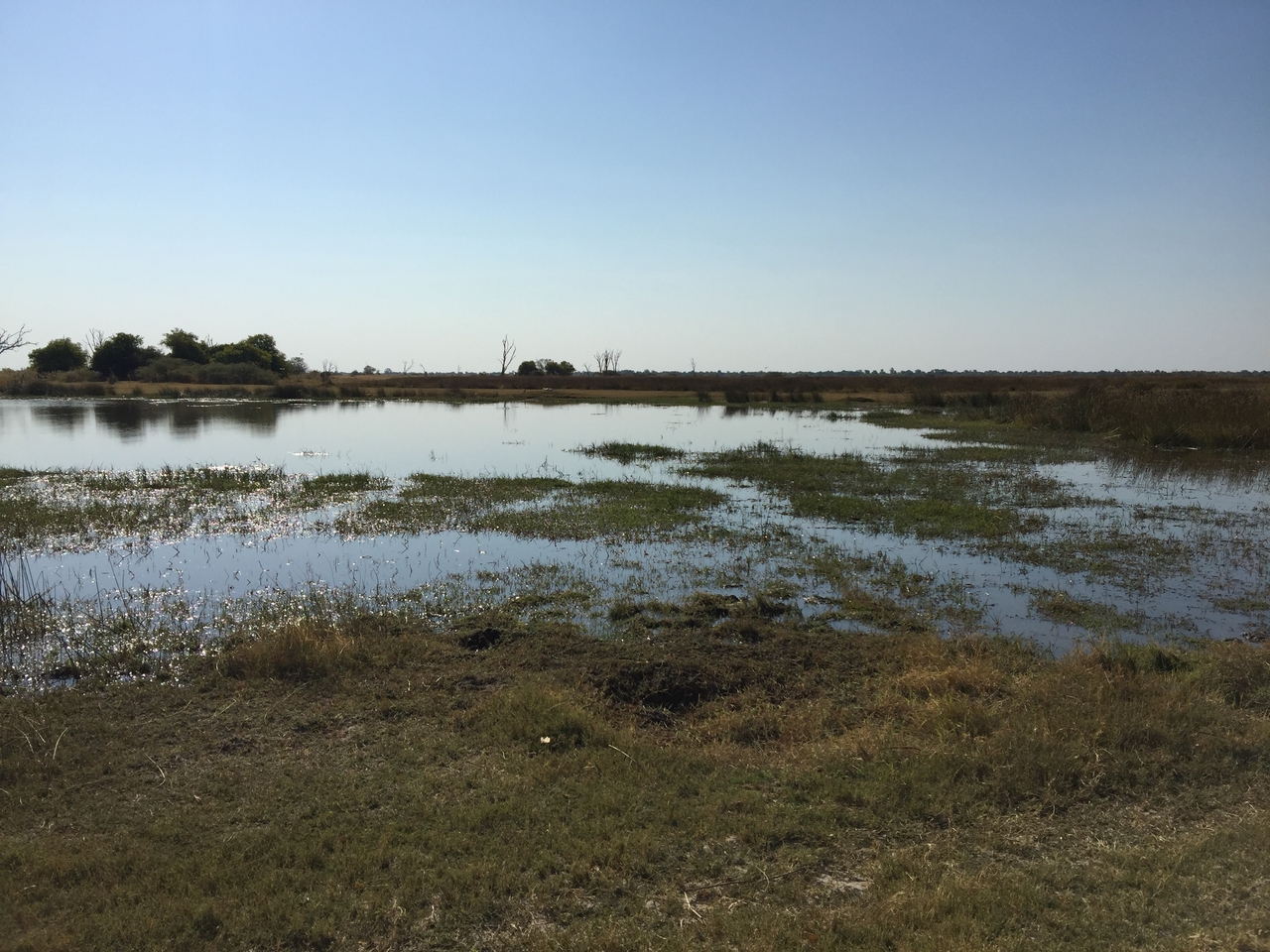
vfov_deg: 48.2
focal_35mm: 29
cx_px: 635
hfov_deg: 61.7
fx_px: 1064
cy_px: 476
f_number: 2.2
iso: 32
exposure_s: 1/4950
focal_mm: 4.15
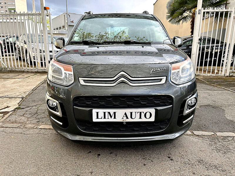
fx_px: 163
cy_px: 88
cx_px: 118
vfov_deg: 56.8
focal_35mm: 24
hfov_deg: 71.6
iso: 80
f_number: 1.78
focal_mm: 6.86
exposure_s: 1/773
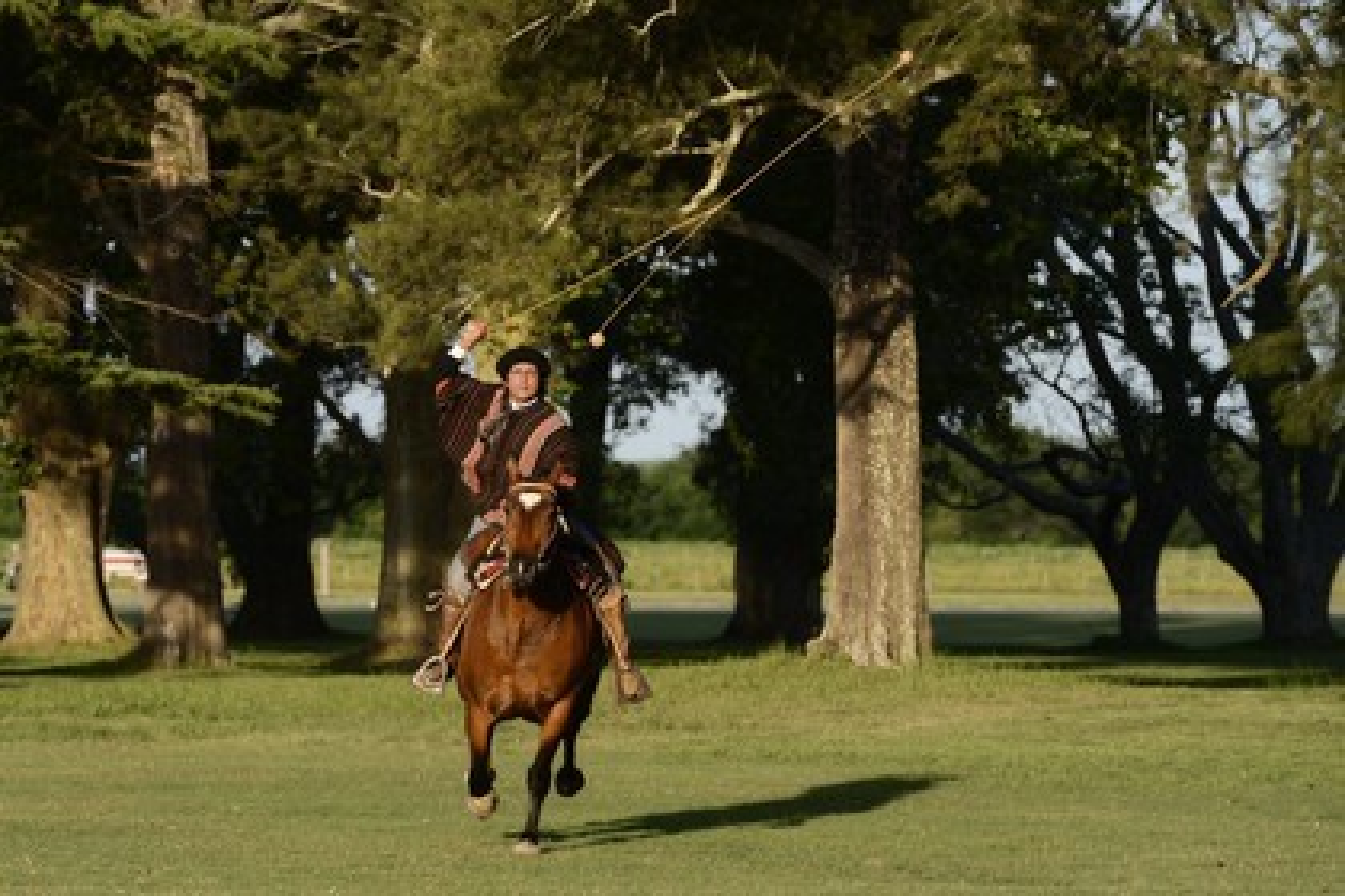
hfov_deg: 10.3
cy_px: 448
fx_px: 7472
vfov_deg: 6.9
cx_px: 672
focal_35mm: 200
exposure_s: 1/800
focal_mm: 200
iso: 400
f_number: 7.1
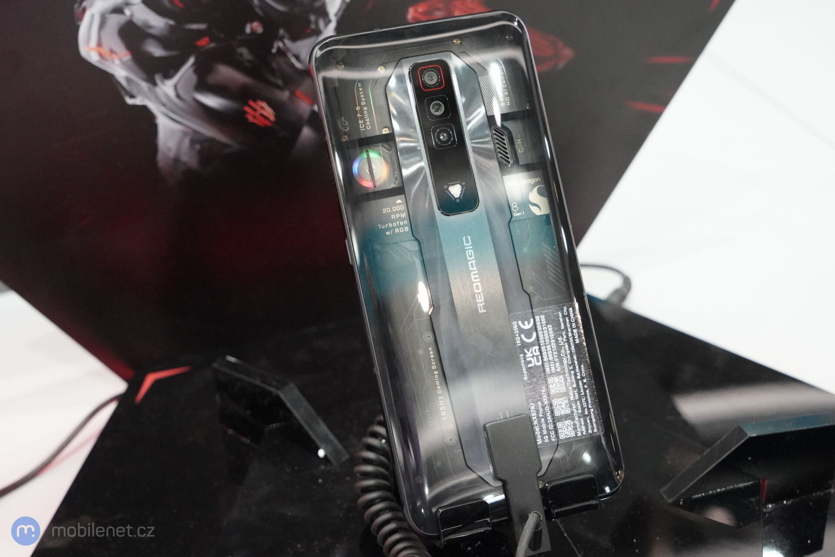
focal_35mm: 49
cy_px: 278
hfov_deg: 40.3
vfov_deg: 27.5
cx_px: 418
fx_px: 1136
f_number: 6.3
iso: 12800
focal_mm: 49
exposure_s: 1/160
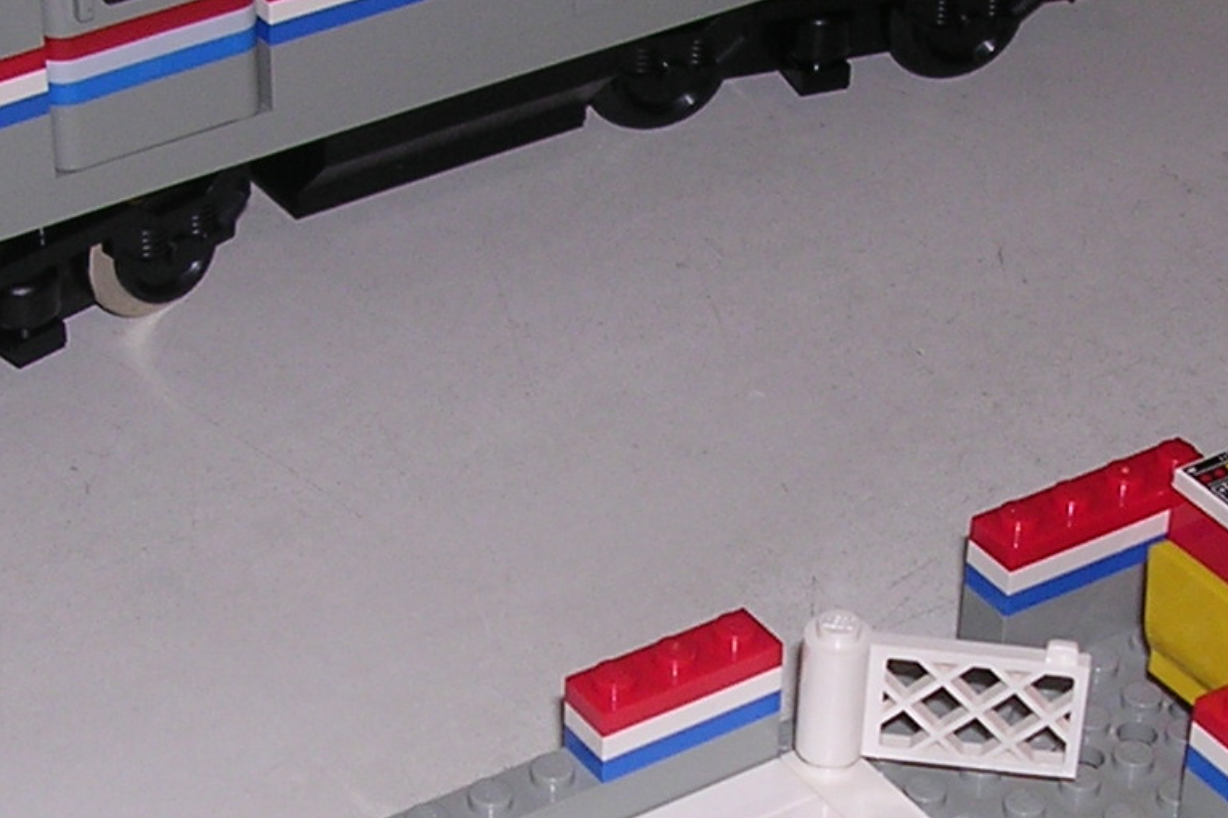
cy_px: 643
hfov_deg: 19.3
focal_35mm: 106
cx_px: 693
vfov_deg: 12.9
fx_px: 3615
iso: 100
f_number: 2.8
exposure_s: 1/60.1
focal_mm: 5.8
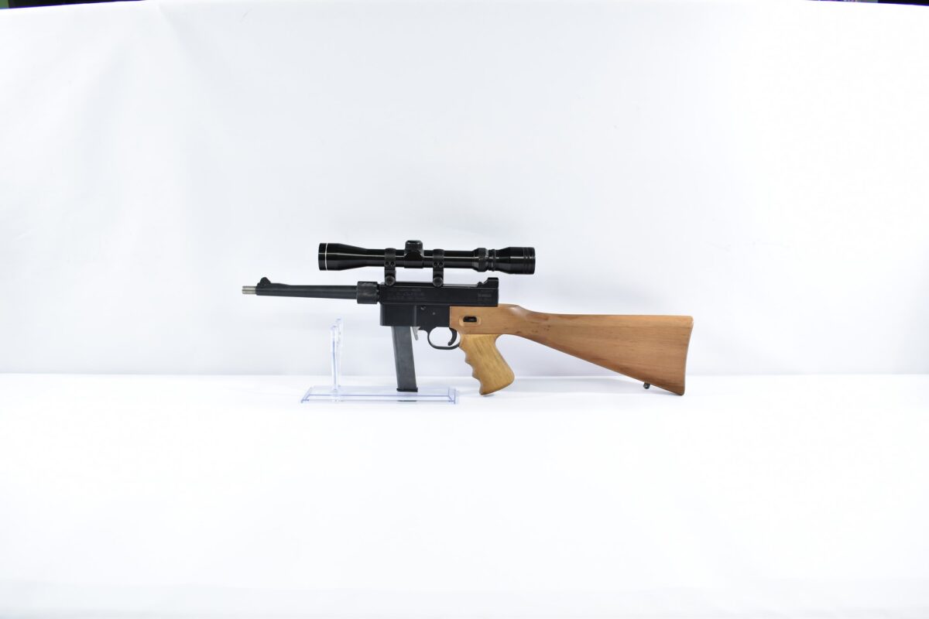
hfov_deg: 61.9
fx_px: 774
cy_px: 310
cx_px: 464
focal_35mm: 30
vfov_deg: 43.6
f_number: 5
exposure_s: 1/15
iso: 640
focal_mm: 20
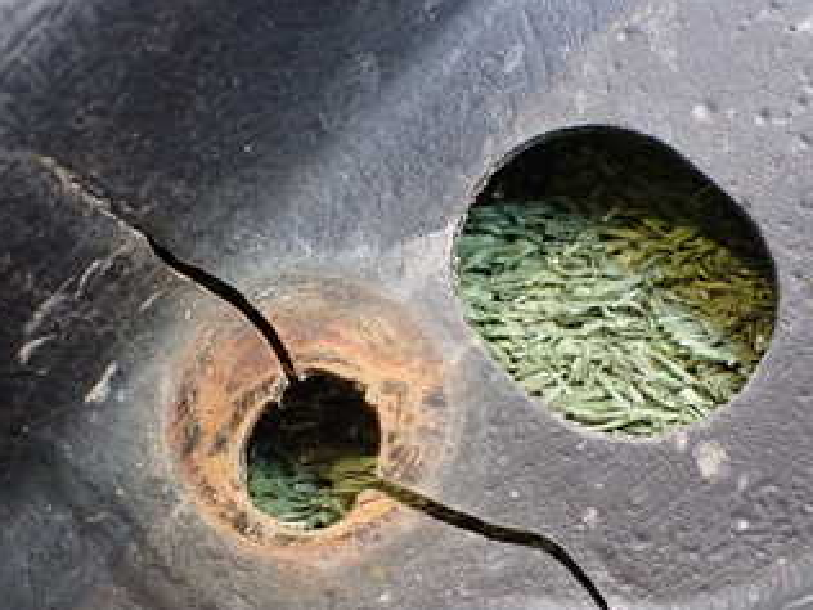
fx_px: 1339
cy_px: 425
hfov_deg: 33.7
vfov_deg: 25.5
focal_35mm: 57
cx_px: 350
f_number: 2.3
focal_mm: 5.4
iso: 800
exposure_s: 1/100
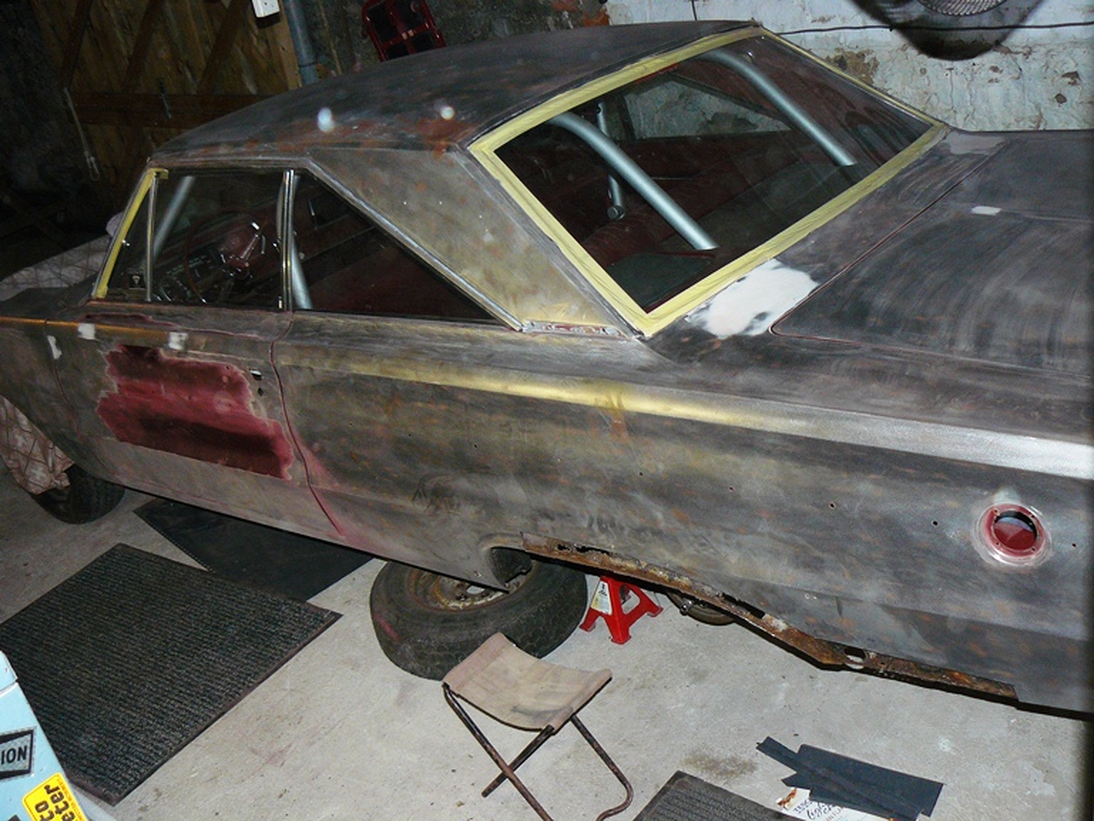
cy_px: 410
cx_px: 547
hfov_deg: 51.4
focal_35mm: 36
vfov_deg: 39.7
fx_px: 1138
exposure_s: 1/30
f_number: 2.8
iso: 160
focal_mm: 6
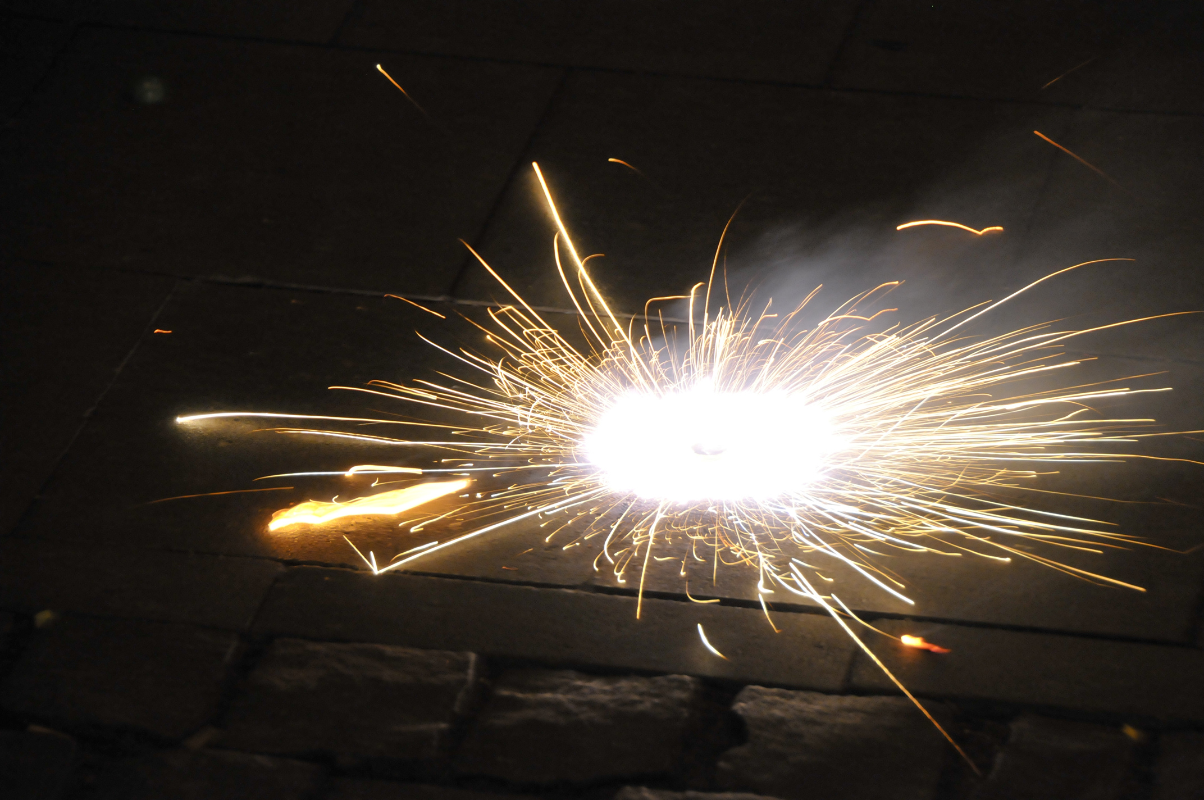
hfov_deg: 11.4
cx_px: 602
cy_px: 400
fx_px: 6013
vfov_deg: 7.6
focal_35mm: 180
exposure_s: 1/10
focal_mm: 120
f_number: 6
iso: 1600
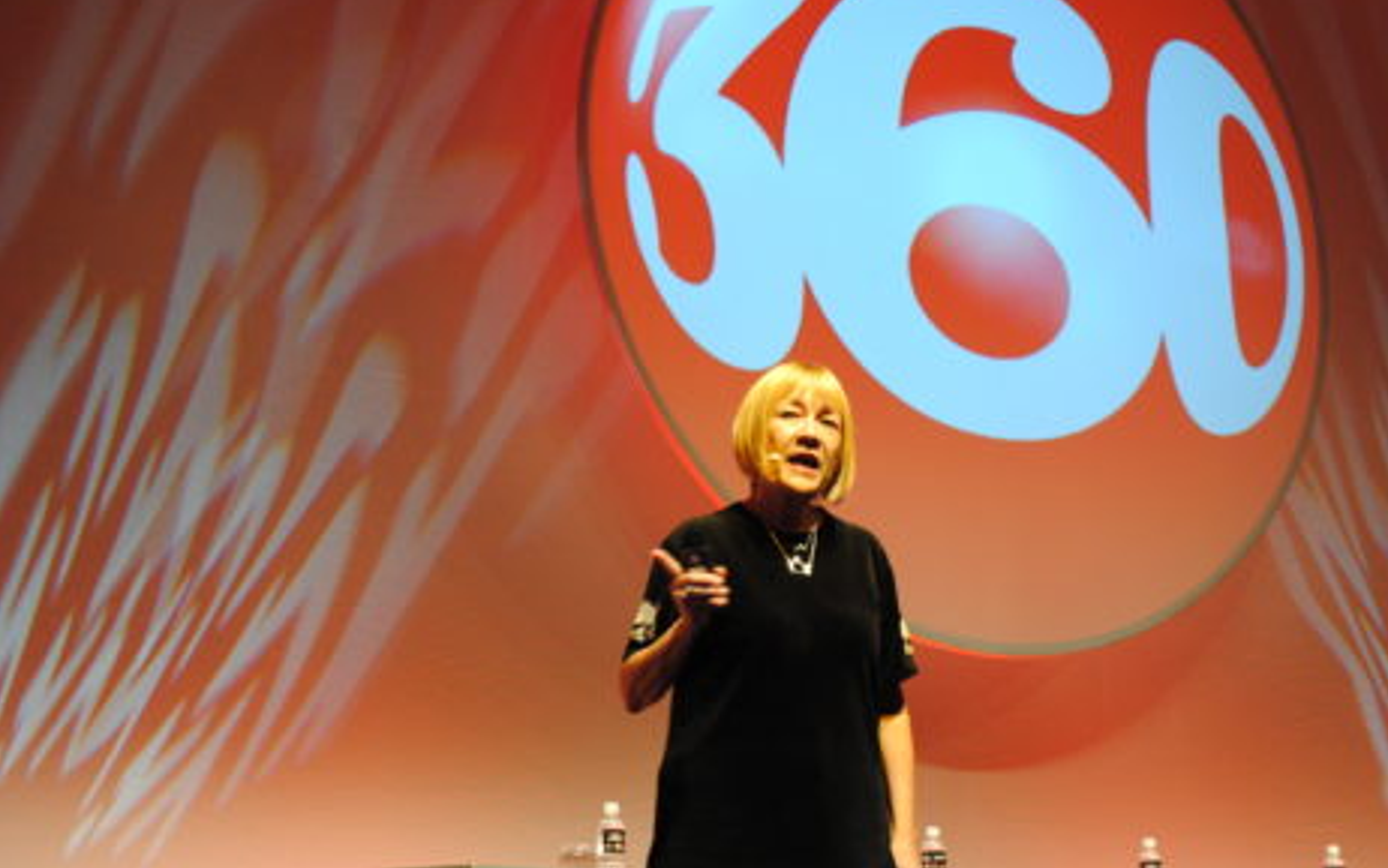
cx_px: 700
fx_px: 2346
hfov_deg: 33.0
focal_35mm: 62
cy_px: 428
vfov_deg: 21.0
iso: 400
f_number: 5.3
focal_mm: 40
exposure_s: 1/10
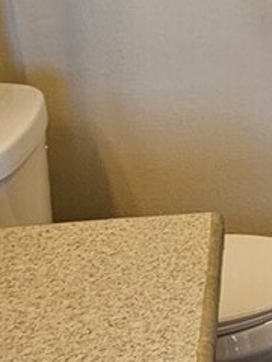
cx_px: 473
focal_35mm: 78
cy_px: 87
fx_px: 817
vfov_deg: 24.7
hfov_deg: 16.2
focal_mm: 2.2
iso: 100
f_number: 2.2
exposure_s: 1/60
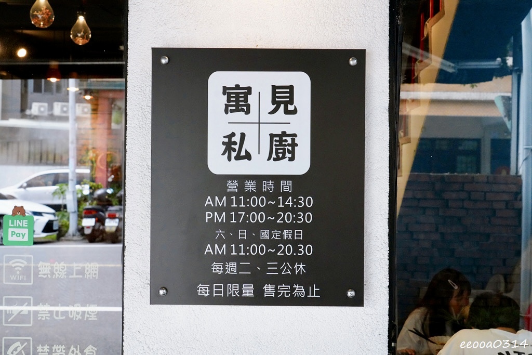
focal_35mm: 46
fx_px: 680
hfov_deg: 42.7
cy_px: 178
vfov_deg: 29.3
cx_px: 266
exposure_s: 1/500
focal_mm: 46
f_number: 8
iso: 6400
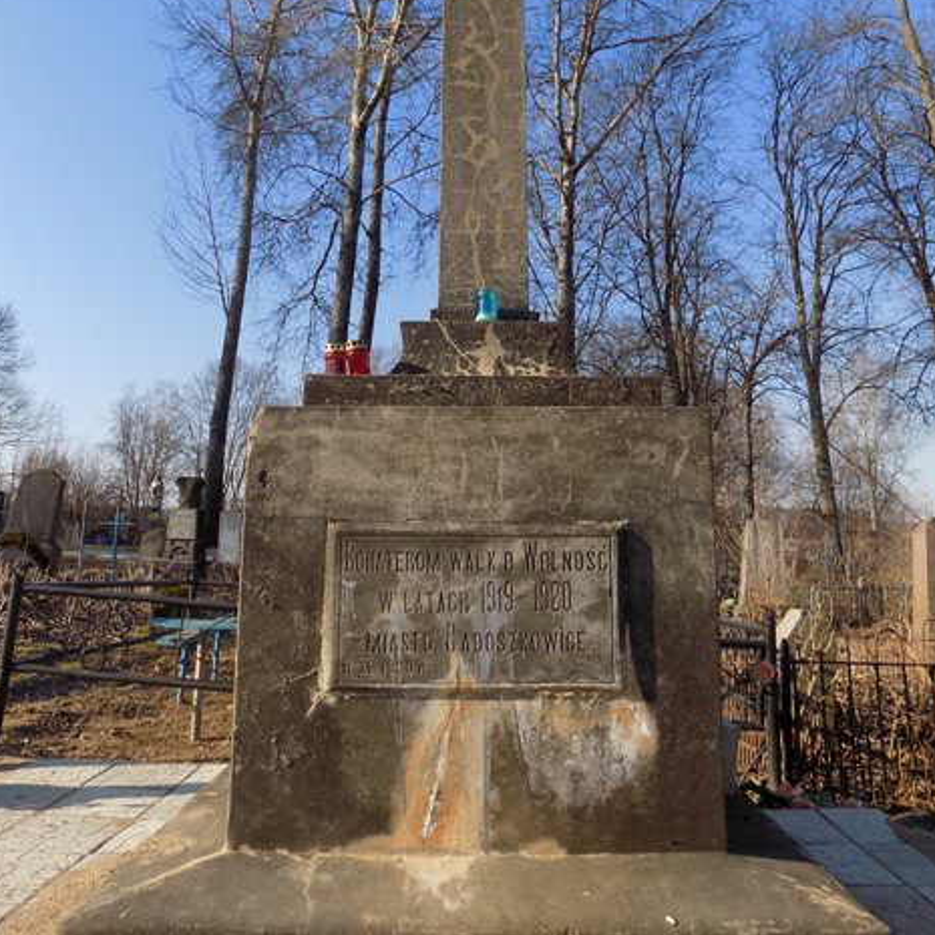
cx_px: 471
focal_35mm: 28
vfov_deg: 56.8
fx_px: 856
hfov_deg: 57.3
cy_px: 372
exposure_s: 1/640
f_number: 3.1
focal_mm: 4
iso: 80
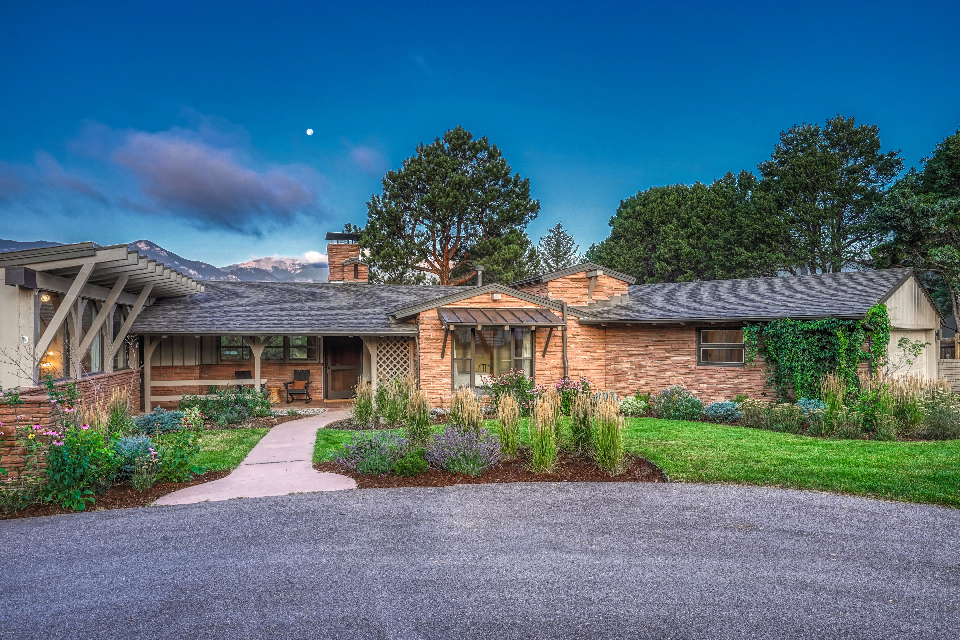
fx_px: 613
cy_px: 320
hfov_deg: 76.1
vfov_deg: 55.1
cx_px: 480
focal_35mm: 23
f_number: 8
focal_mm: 23
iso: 400
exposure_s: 1/640
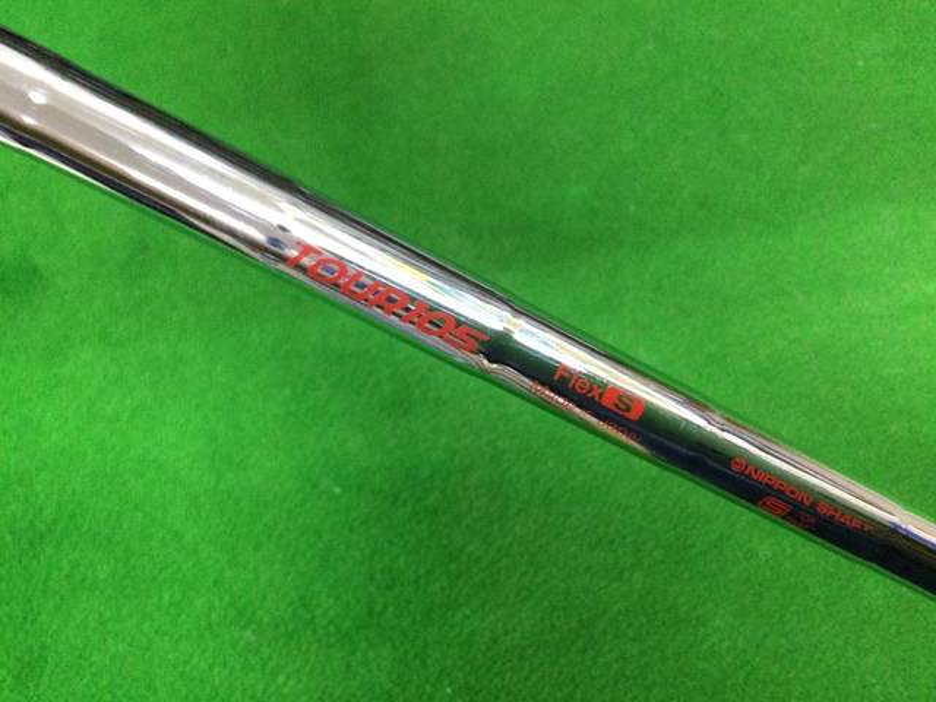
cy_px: 351
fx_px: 838
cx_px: 468
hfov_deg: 58.4
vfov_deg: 45.4
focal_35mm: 31
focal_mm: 3.3
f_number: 2.4
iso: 160
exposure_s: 1/30
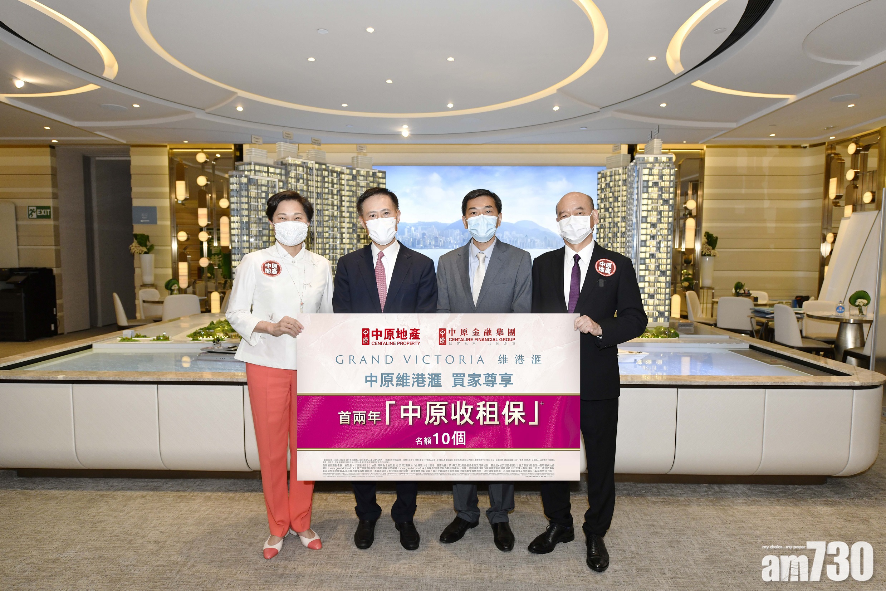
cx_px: 443
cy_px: 296
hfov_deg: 78.6
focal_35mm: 22
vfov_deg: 57.2
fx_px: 541
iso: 1000
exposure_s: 1/320
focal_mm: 22
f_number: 4.5
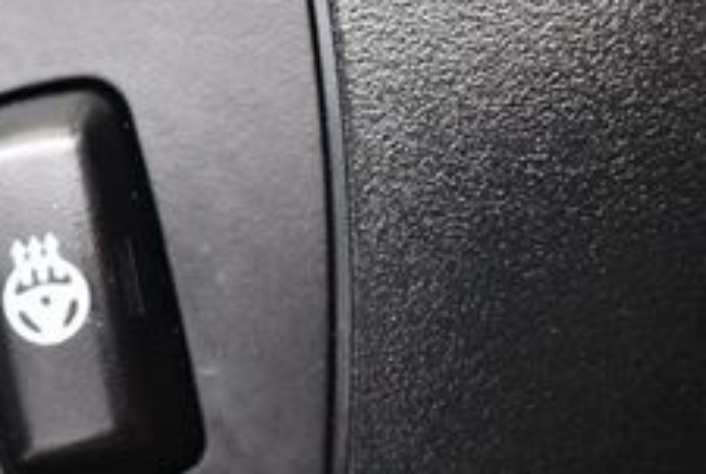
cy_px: 326
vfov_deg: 11.0
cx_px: -47
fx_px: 2456
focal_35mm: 125
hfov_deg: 15.9
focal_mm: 22
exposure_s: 1/60
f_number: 3.8
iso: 5600
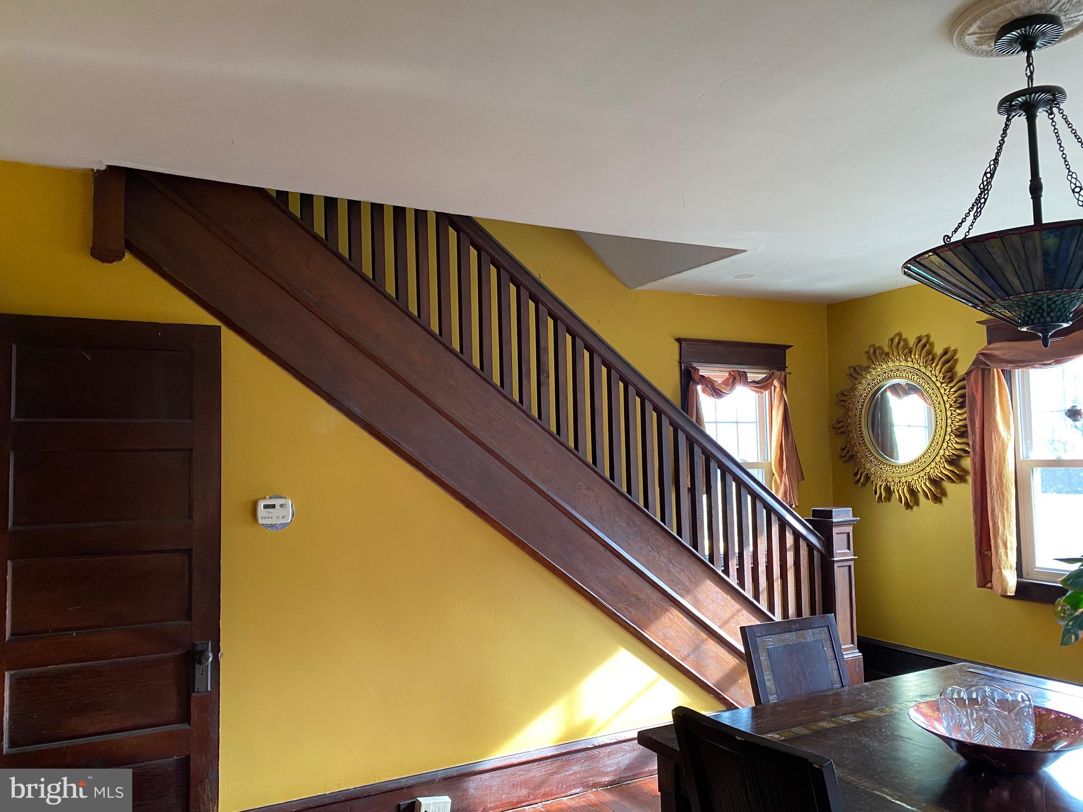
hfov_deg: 67.3
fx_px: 813
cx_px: 542
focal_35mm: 26
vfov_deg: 53.1
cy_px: 406
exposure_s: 1/60
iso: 200
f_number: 1.8
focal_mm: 4.25
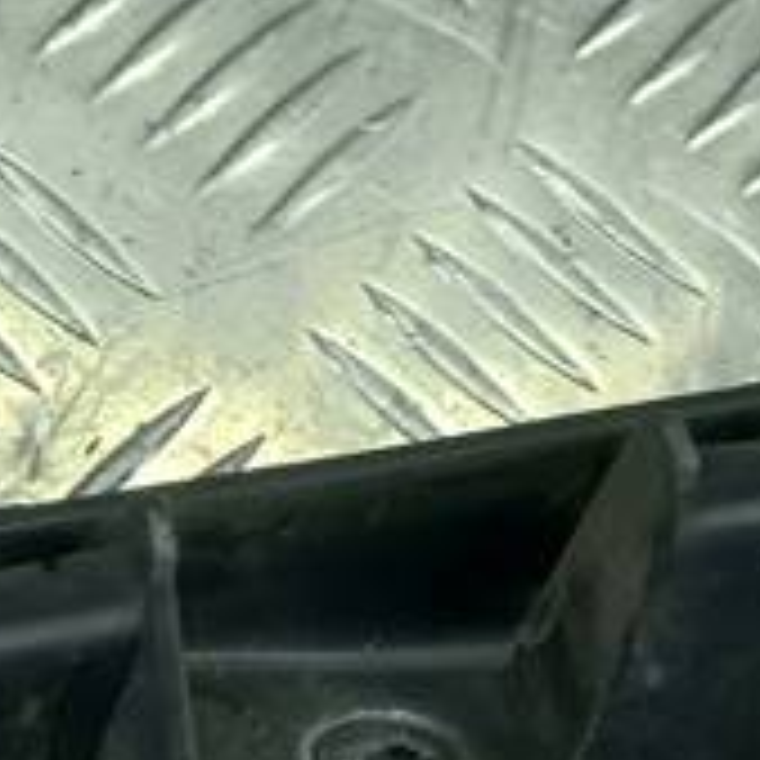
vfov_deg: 12.8
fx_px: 3328
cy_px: 859
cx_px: 72
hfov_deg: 12.9
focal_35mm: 134
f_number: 1.8
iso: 50
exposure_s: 1/50
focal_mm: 4.6
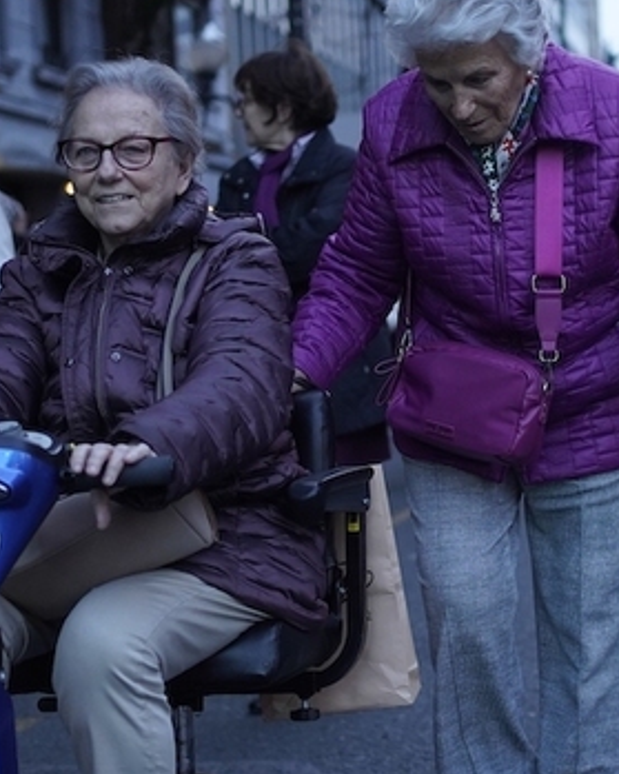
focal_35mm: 88
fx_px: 2016
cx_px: 464
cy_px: 410
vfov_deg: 21.7
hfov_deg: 17.4
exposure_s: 1/320
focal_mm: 35
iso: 1000
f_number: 2
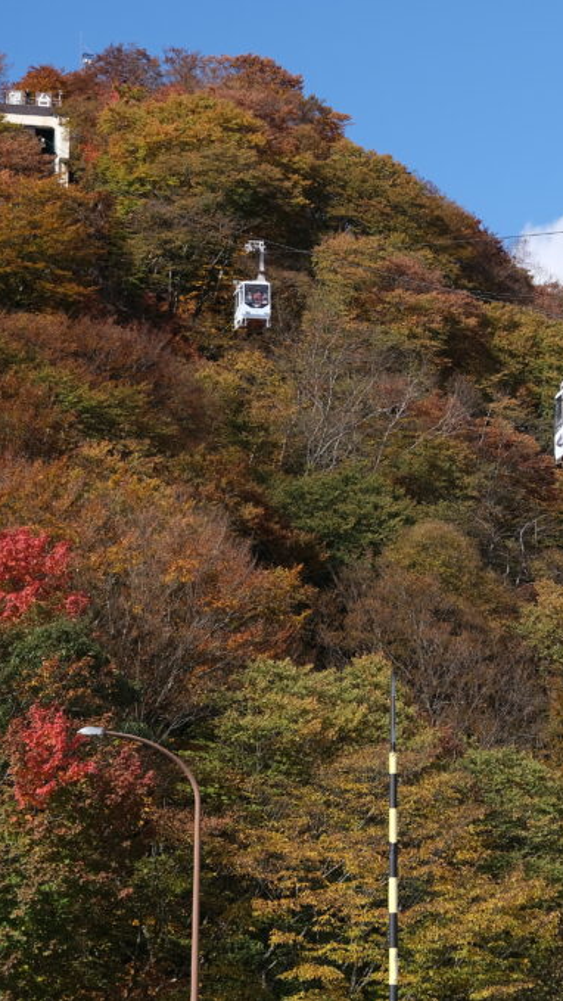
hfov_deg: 11.0
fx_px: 2892
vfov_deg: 19.6
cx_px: 604
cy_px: 499
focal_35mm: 109
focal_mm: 46.3
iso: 160
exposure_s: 1/640
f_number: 5.6
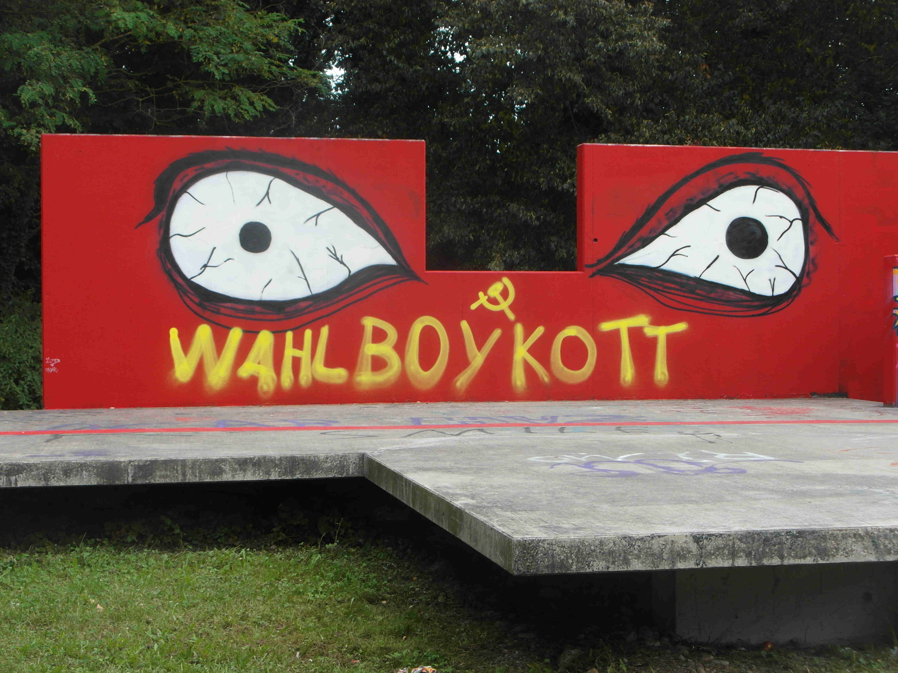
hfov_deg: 30.3
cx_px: 449
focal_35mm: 64
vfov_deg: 22.9
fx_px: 1660
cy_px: 336
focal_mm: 11.4
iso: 100
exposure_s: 1/250
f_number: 4
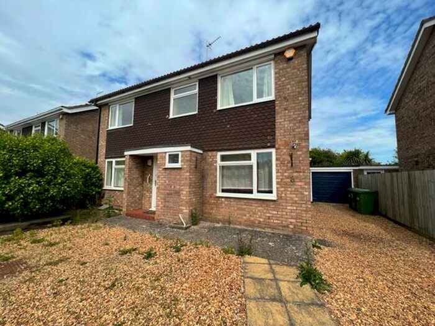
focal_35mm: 13
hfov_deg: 106.2
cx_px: 218
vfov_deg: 89.9
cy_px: 163
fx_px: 163
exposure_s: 1/1754
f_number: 1.8
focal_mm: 1.57
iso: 32
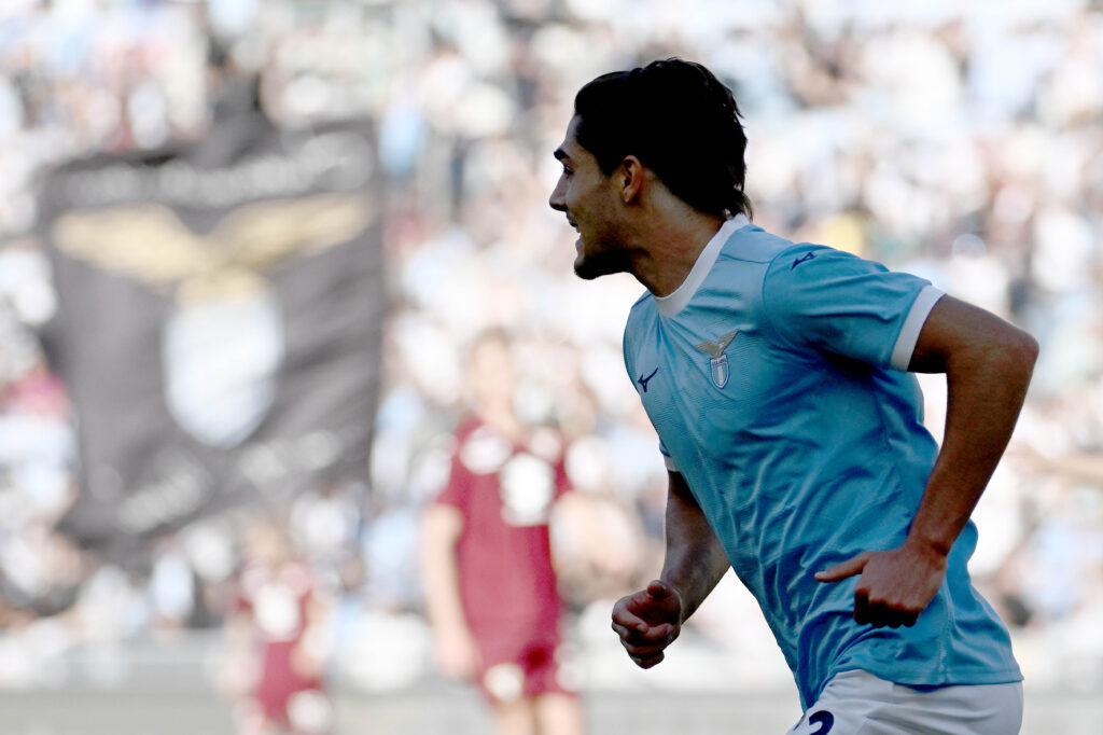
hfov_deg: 6.2
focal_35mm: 330
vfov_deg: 4.2
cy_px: 368
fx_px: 10107
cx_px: 552
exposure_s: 1/5000
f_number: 4
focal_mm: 220
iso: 640
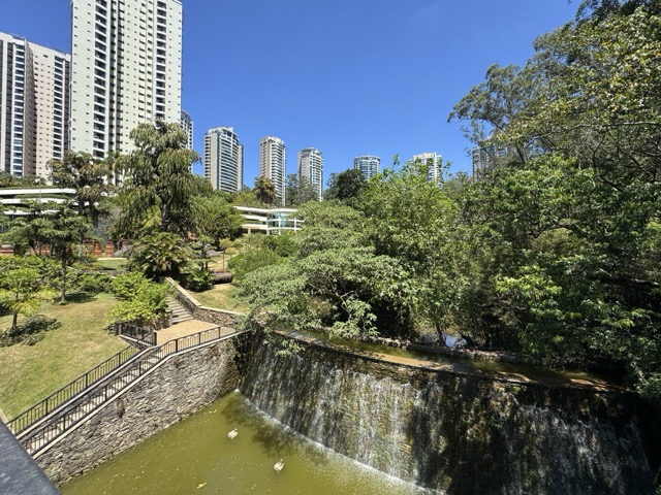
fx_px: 267
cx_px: 330
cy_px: 248
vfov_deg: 85.7
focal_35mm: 14
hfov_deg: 102.1
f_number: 2.2
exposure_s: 1/899
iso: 40
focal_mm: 2.22
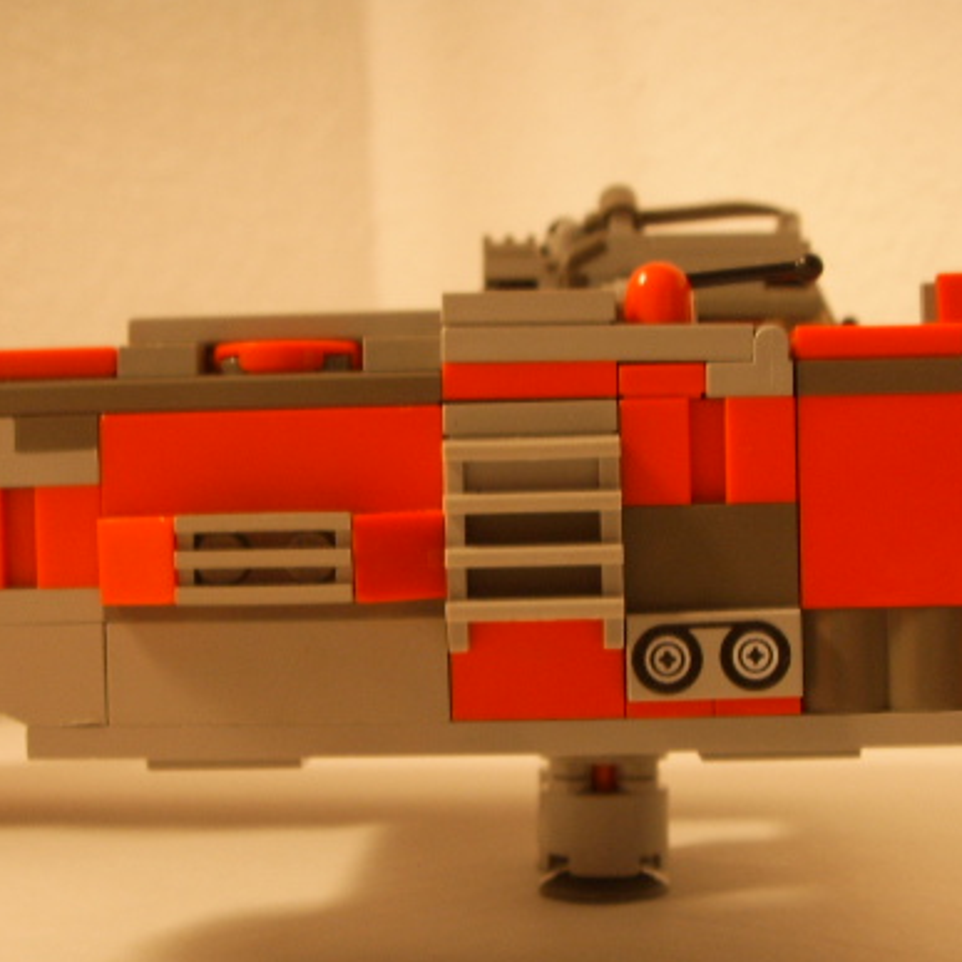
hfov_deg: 30.0
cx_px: 418
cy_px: 569
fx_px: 1792
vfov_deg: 30.0
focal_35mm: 57
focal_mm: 6.6
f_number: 3.5
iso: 63
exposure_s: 1/3
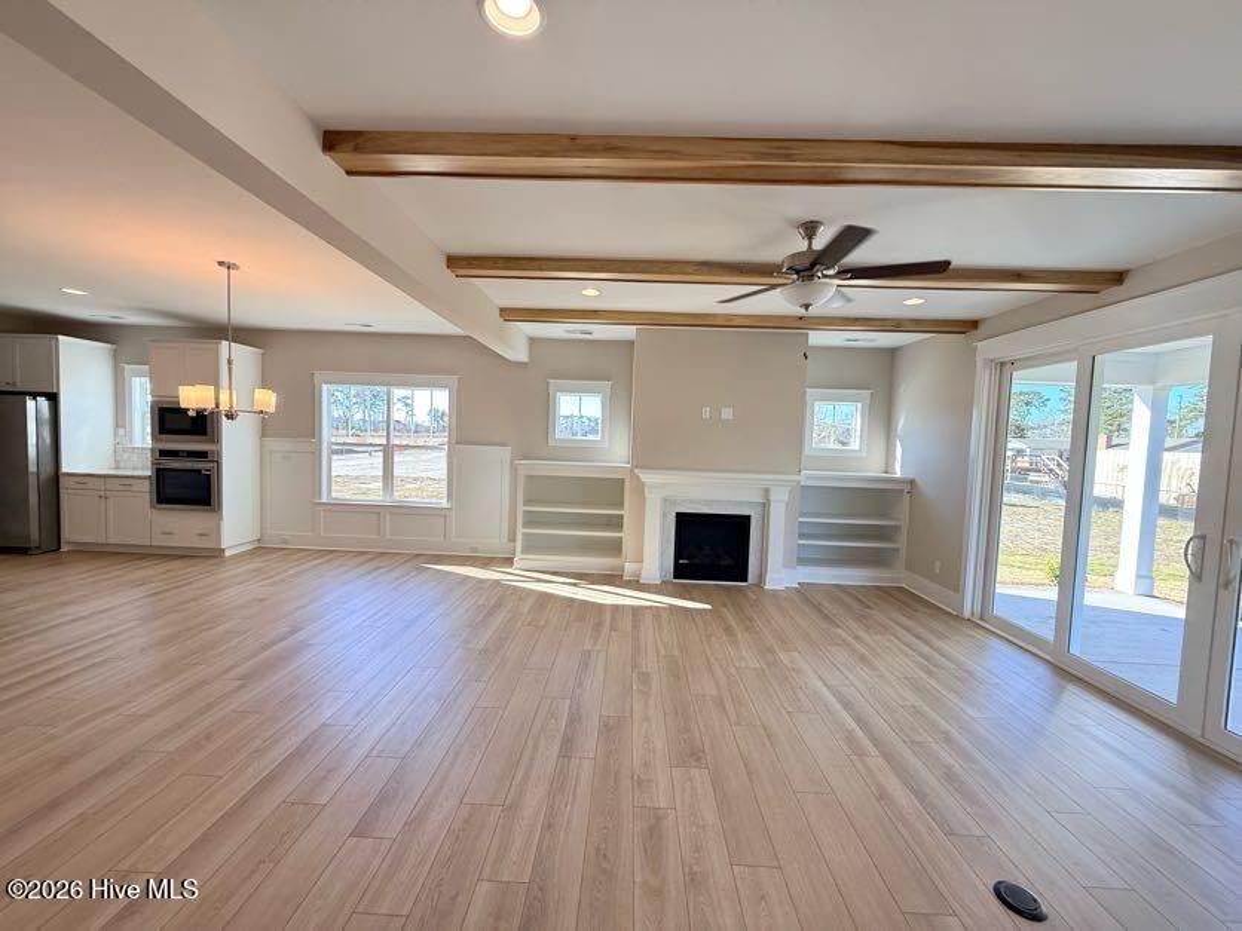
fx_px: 502
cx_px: 621
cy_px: 466
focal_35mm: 14
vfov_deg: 85.7
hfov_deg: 102.1
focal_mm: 2.22
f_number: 2.2
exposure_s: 1/120
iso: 100
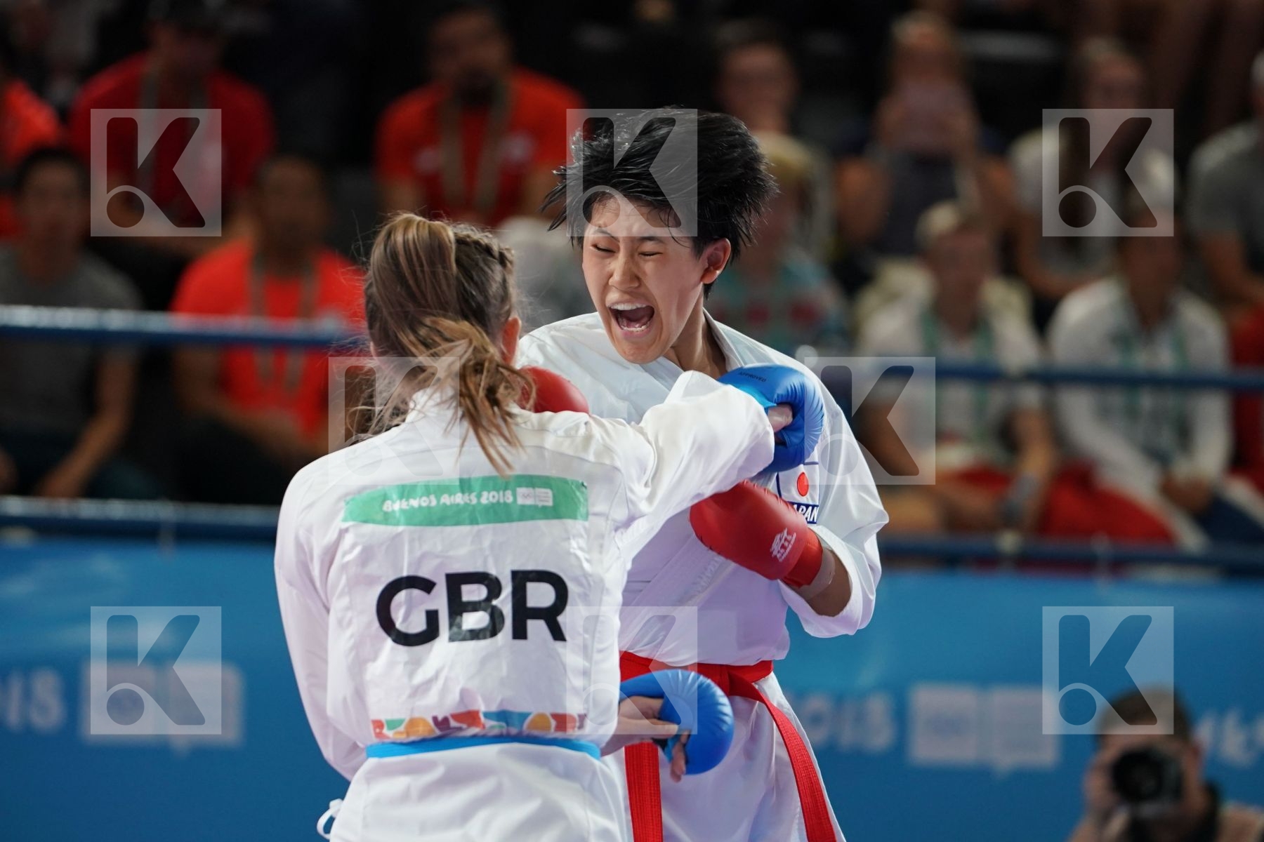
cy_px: 421
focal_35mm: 300
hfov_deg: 6.9
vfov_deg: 4.6
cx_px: 632
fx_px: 10533
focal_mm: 200
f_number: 2.8
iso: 1250
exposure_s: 1/1000
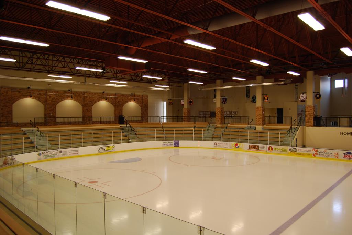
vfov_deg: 48.0
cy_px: 118
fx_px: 264
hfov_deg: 67.3
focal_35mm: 27
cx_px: 176
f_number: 4
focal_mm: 18
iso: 200
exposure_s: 1/60
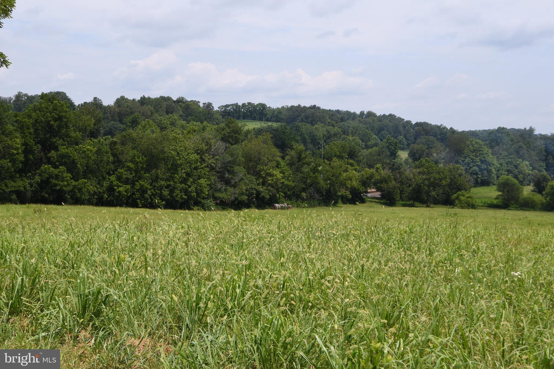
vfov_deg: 28.1
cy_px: 184
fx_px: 739
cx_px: 277
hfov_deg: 41.1
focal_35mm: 48
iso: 100
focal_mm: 24
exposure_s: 1/250
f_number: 8
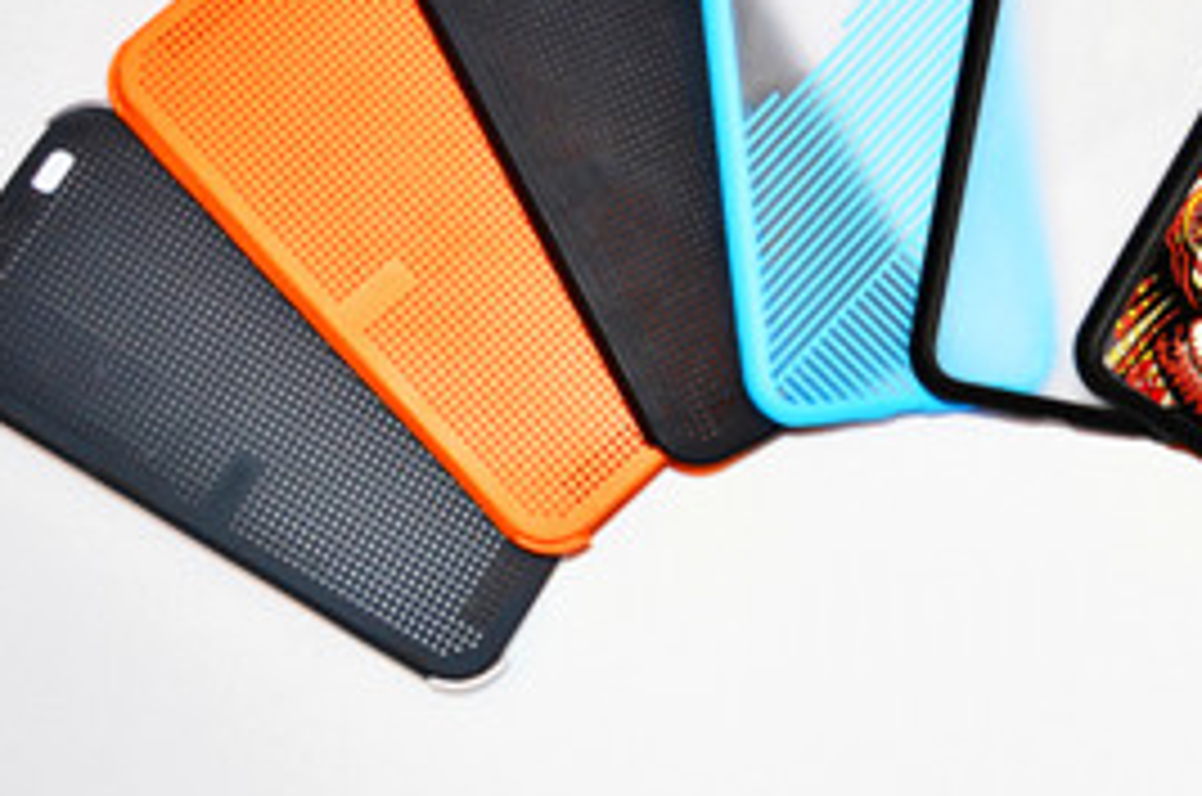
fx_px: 2700
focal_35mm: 81
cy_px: 211
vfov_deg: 16.7
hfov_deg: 24.8
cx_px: 900
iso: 200
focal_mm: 32
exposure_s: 1/50
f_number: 5.6
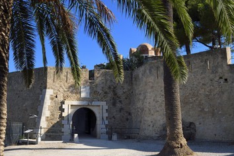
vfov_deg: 35.0
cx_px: 102
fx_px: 247
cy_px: 71
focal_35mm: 38
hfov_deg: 50.6
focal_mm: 32
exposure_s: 1/250
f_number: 9
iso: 200
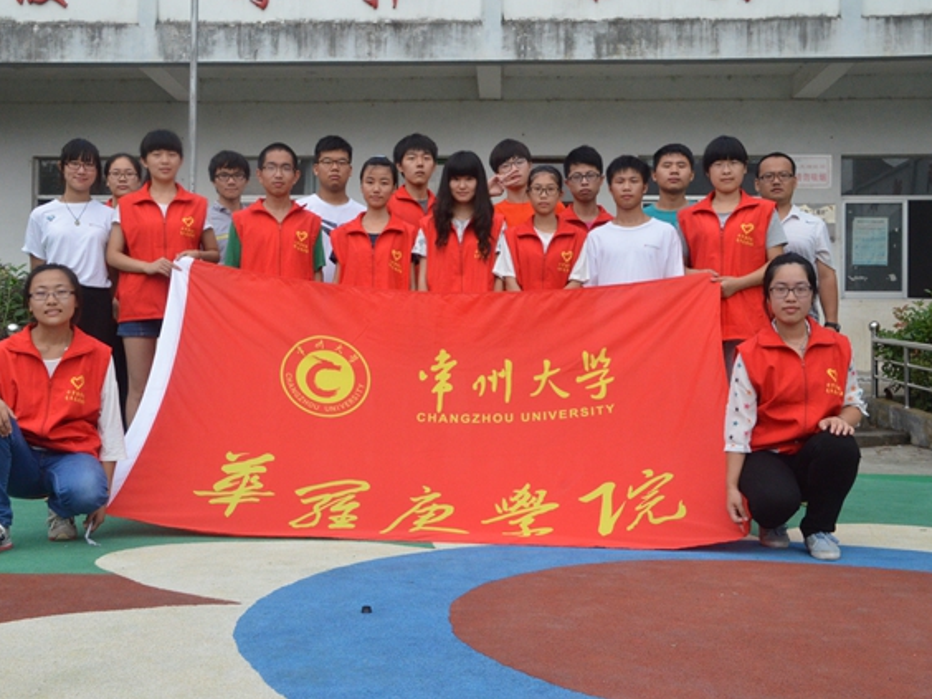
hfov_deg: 45.2
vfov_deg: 34.7
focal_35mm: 42
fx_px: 1119
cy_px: 343
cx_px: 423
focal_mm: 25
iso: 2500
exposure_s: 1/1000
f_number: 16
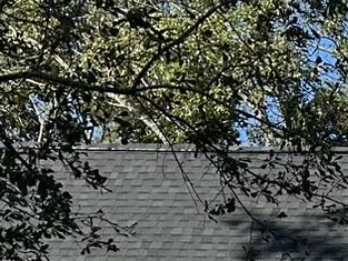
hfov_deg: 10.5
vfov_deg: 8.5
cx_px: 733
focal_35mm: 170
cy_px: 410
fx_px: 1710
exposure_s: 1/3704
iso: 50
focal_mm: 5.7
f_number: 1.5
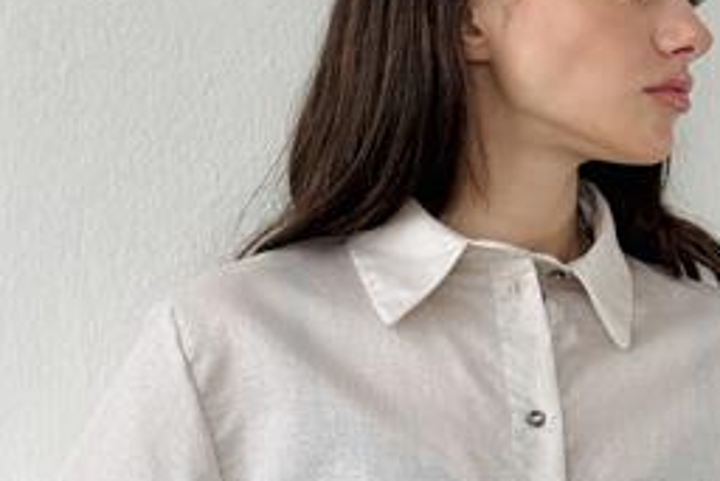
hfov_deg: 19.6
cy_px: 395
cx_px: 467
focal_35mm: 104
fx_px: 2081
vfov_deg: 13.1
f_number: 1.78
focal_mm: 6.76
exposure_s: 1/75
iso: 100
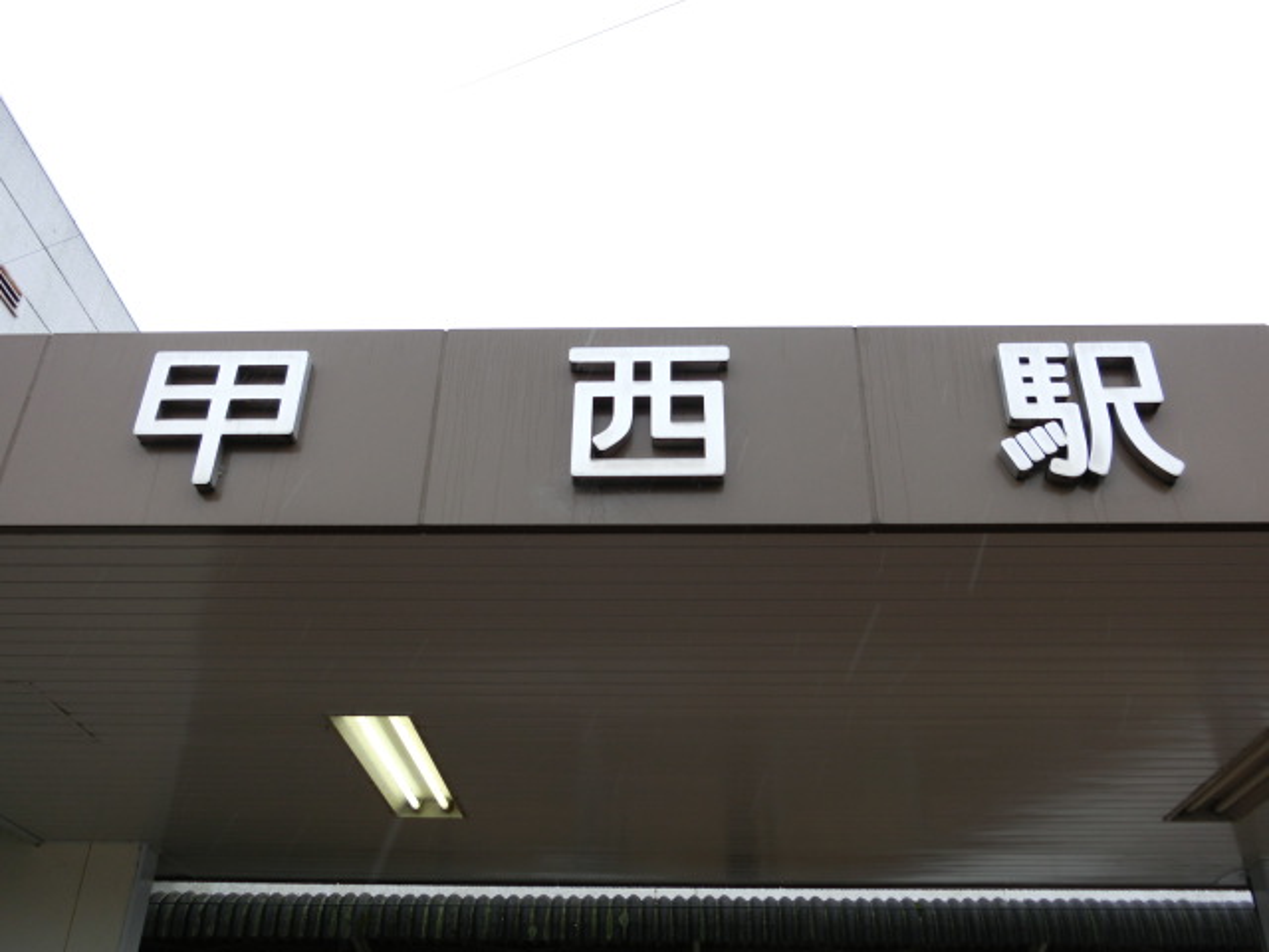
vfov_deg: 41.8
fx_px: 1246
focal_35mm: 34
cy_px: 476
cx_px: 634
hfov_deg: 54.0
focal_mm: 6
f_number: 3.9
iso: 80
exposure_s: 1/160
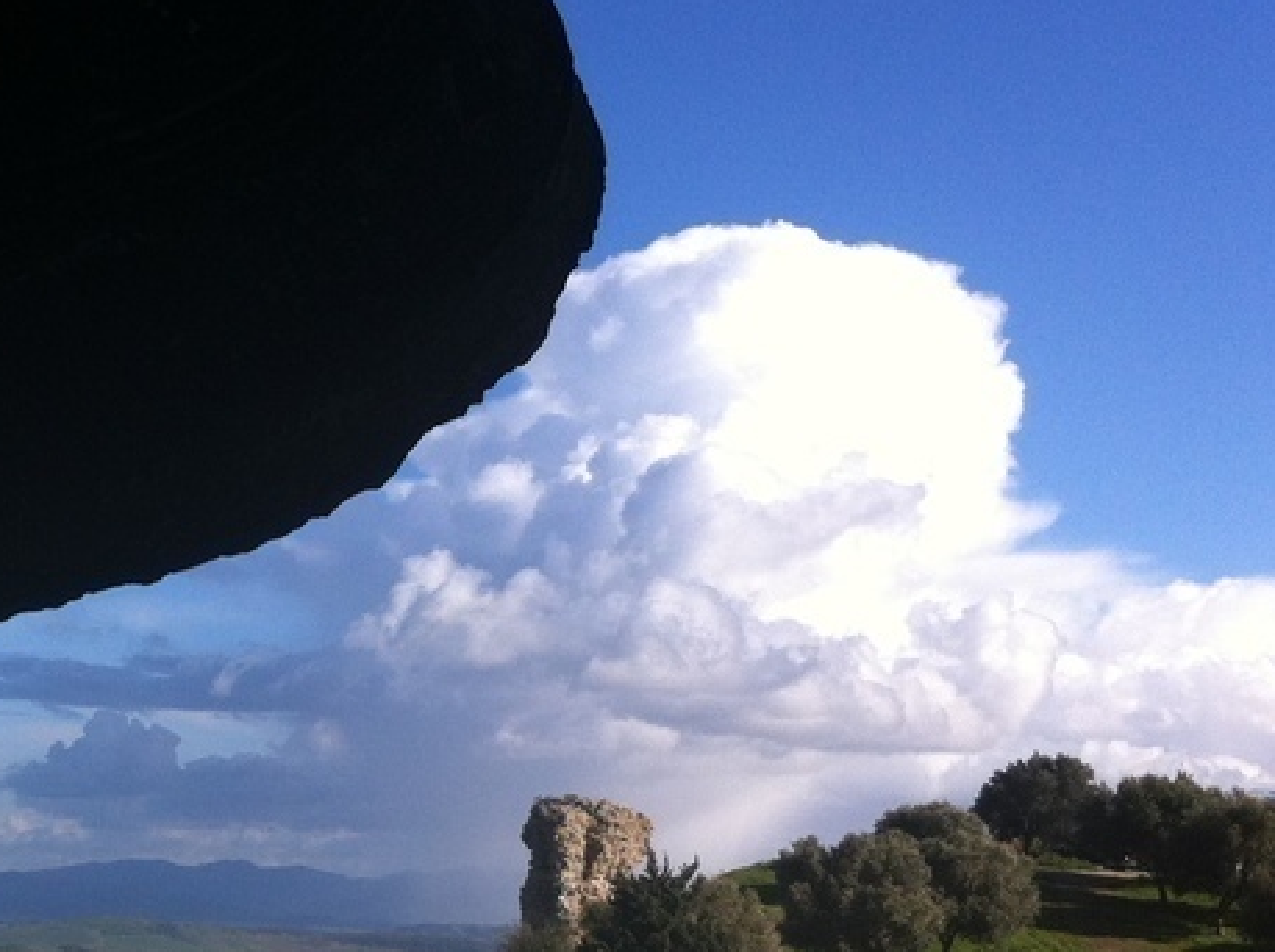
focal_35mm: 78
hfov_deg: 24.4
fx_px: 2869
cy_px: 606
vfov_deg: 18.8
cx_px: 136
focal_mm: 3.85
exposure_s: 1/1312
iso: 80
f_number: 2.8
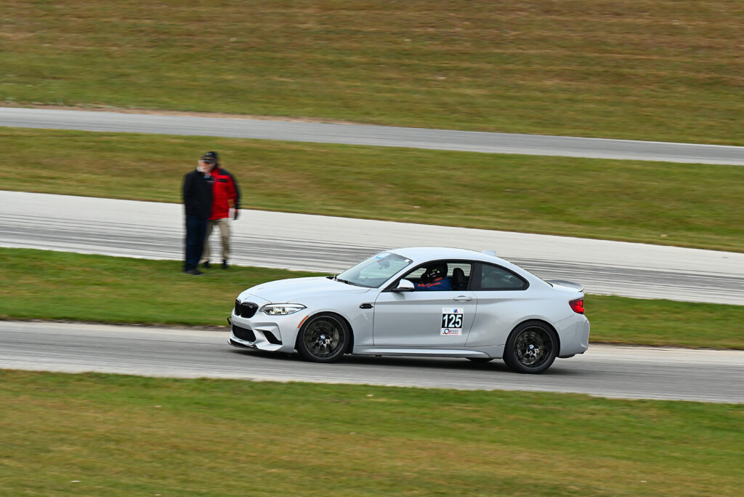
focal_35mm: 300
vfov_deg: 4.6
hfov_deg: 6.9
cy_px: 248
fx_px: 6200
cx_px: 372
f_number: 9
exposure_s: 1/160
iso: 400
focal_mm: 200
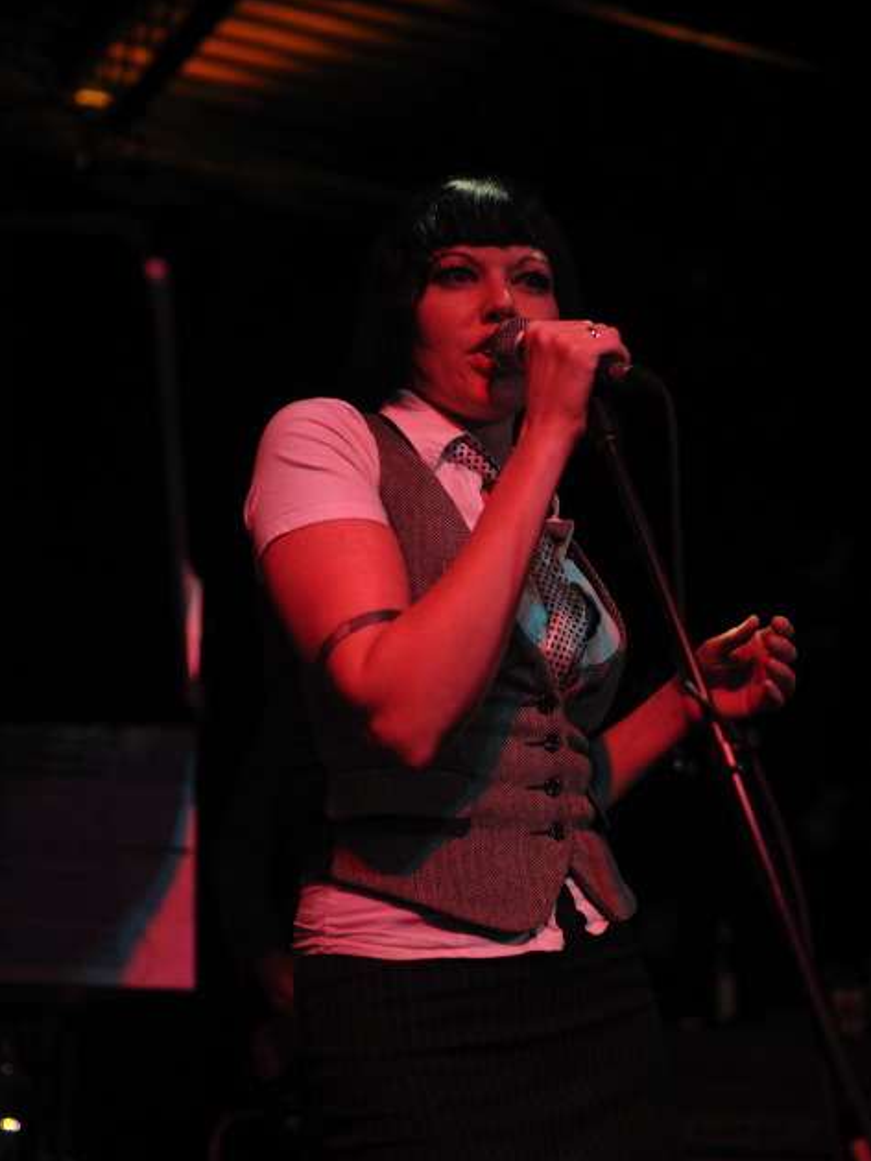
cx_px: 440
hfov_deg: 26.6
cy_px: 618
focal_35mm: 55
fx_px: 1845
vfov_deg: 34.9
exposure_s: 1/60
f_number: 2.8
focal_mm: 50
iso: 560
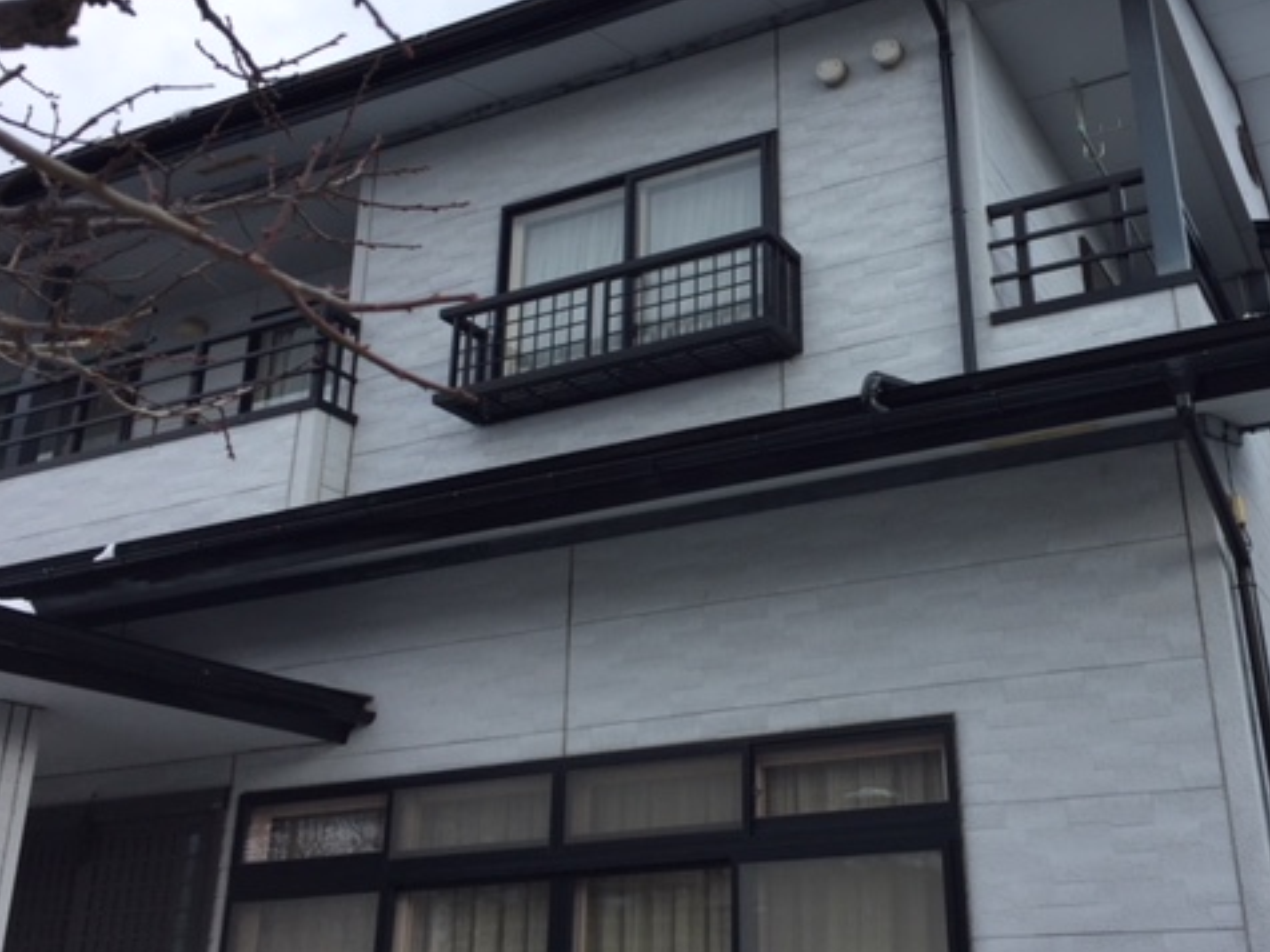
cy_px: 371
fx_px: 1431
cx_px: 790
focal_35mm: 39
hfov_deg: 47.5
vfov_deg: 36.7
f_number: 2.2
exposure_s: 1/860
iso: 32
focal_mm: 4.15
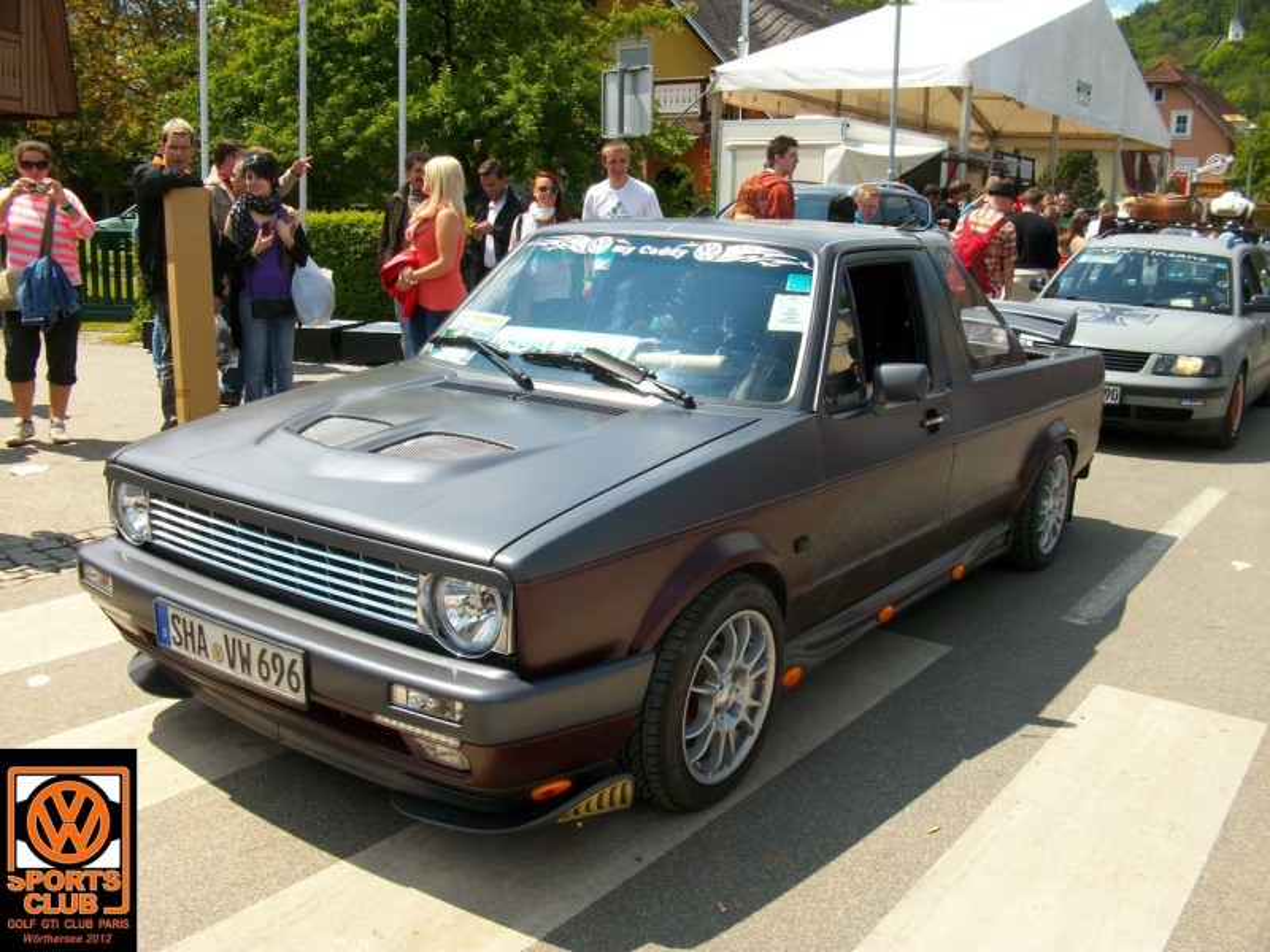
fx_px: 1247
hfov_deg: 54.0
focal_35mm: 34
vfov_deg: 41.8
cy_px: 476
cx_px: 635
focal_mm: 5.7
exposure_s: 1/269
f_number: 5.5
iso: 80
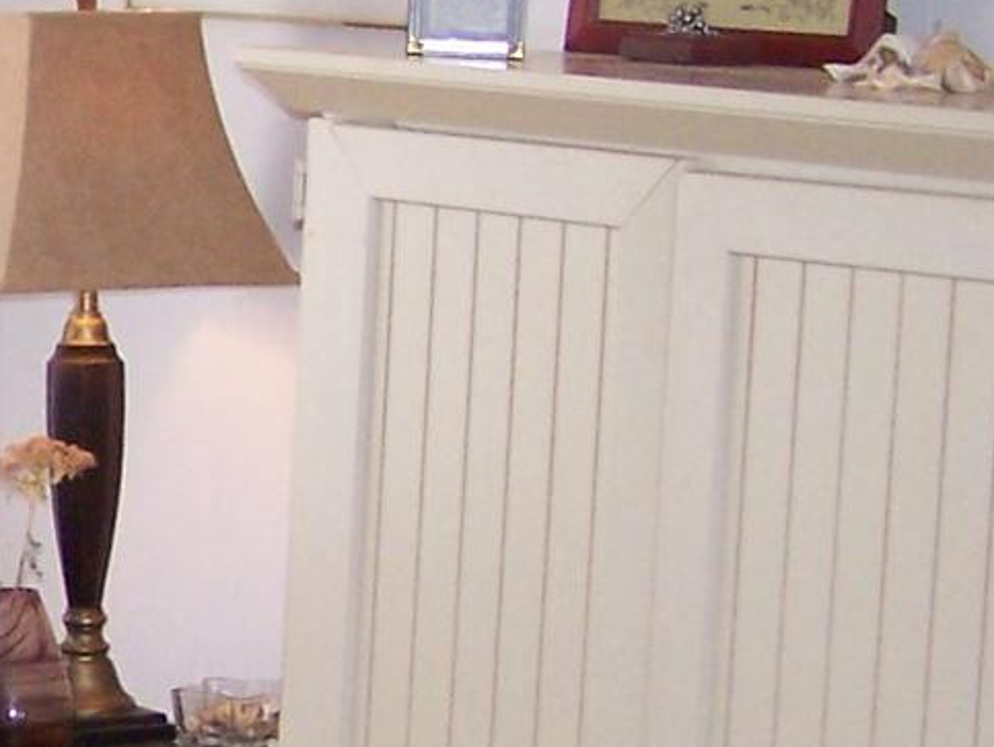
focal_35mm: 161
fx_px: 4627
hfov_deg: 11.8
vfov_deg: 9.2
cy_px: 611
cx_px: -450
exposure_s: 1/60
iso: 140
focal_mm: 6.3
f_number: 2.8
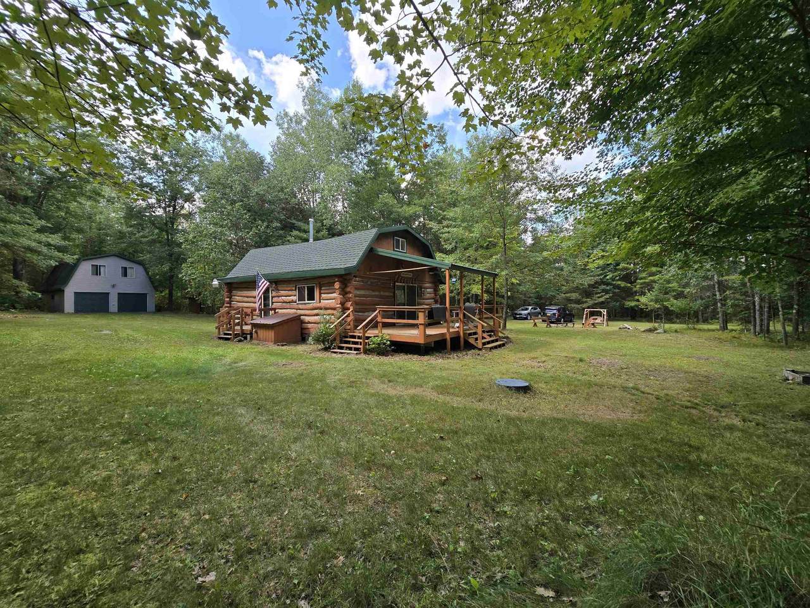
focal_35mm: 13
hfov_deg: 106.2
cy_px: 304
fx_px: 304
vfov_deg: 89.9
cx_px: 405
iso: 50
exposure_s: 1/547
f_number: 2.2
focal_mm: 2.2
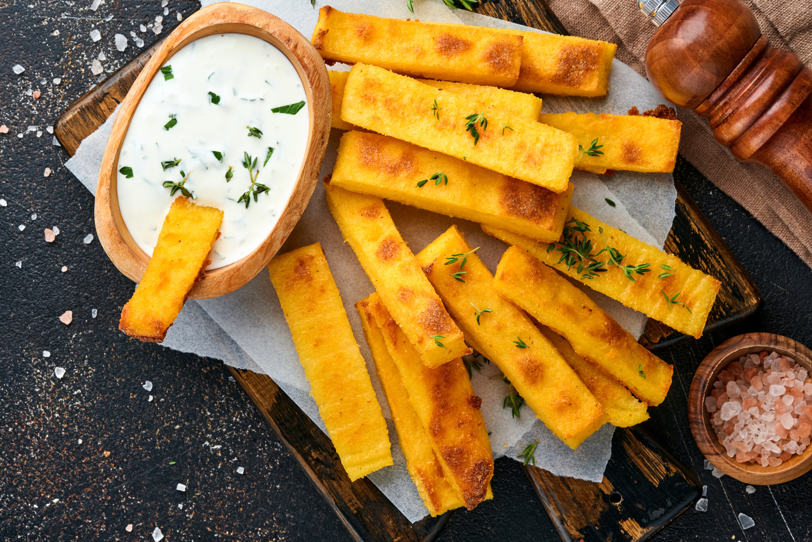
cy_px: 271
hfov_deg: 22.6
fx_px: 2030
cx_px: 406
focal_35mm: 90
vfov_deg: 15.2
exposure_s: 1/160
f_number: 11
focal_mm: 60
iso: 160
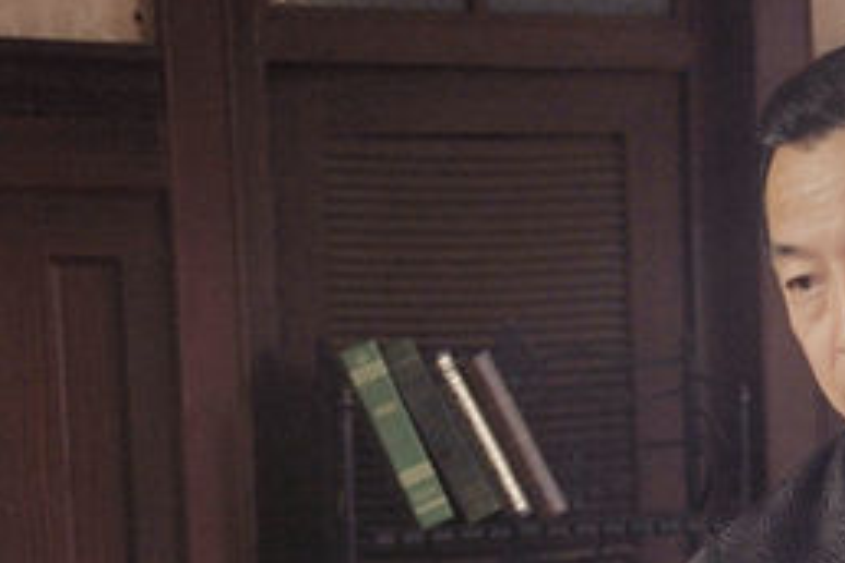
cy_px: 514
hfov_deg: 21.6
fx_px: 2183
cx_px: 711
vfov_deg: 14.5
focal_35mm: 93
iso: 800
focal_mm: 32
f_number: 5.6
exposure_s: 1/30
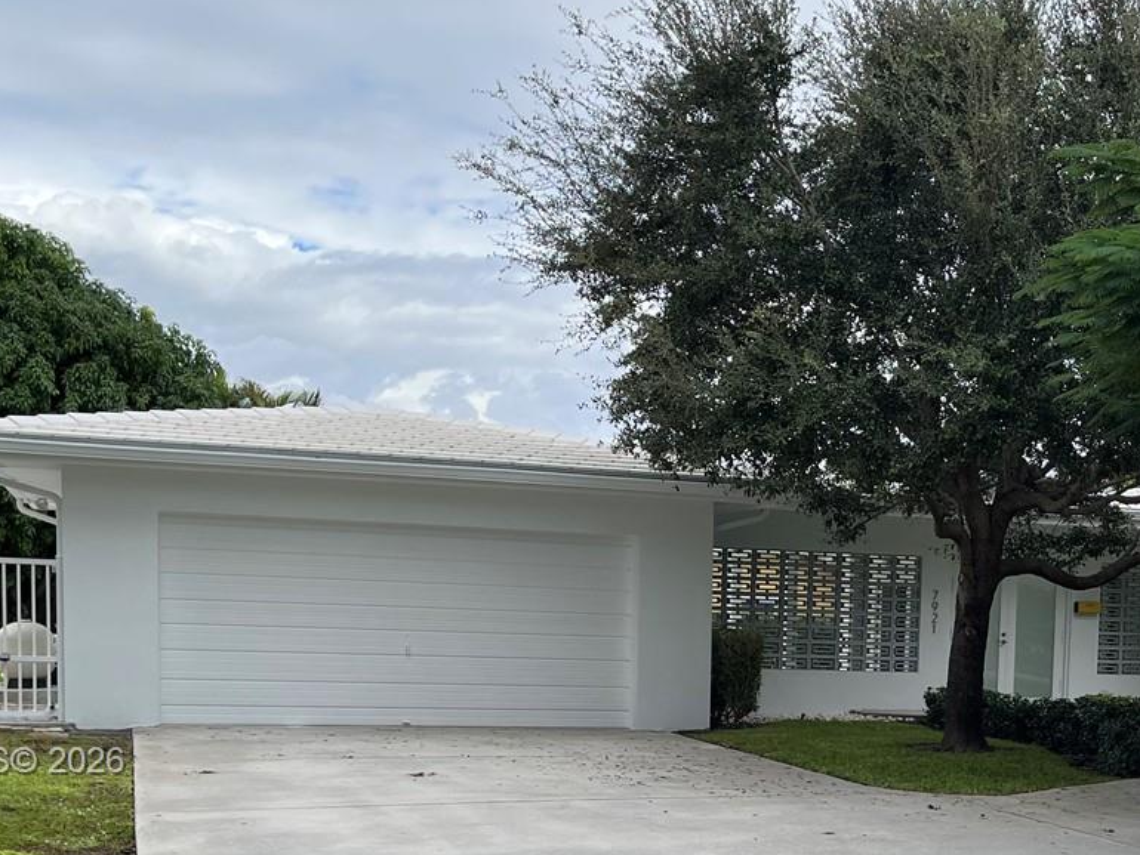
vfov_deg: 26.2
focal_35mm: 54
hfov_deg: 34.8
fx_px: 1779
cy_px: 763
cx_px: 848
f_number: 1.6
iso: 50
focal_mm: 5.1
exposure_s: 1/2358
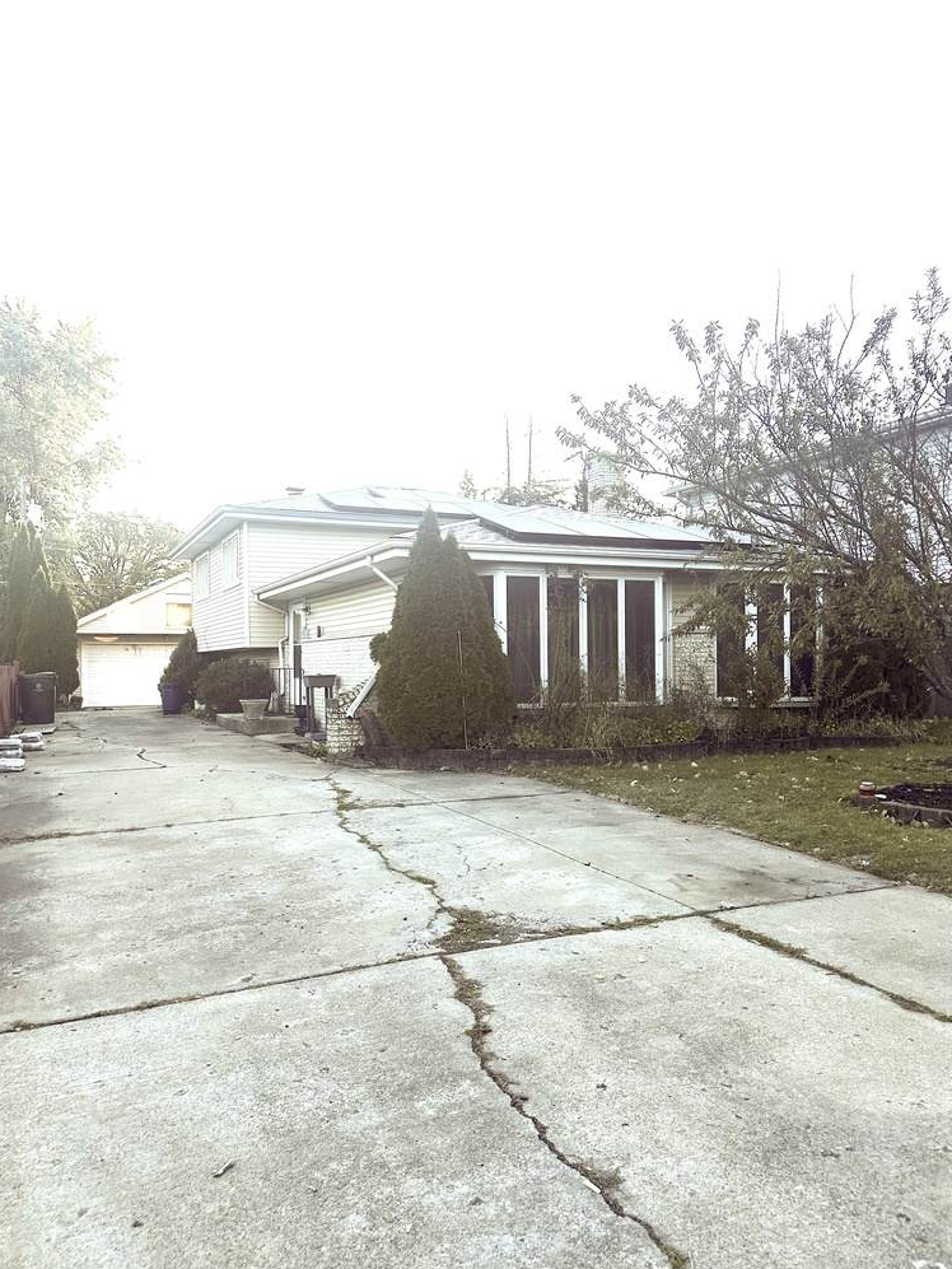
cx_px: 470
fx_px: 953
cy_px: 650
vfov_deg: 67.3
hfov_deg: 53.1
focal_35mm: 26
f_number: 1.78
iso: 80
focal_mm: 6.86
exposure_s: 1/1393
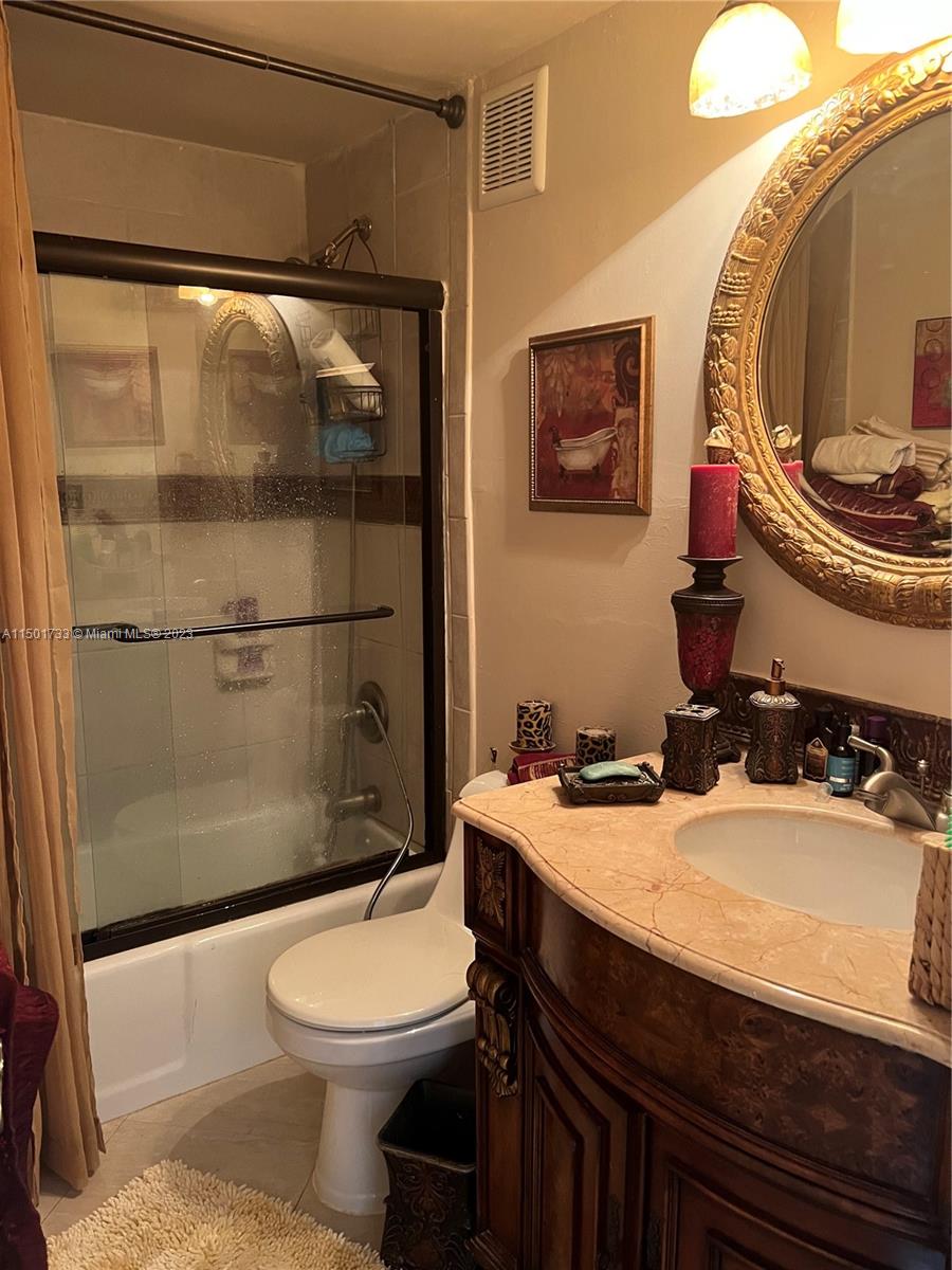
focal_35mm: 26
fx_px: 953
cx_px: 476
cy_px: 635
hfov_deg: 53.1
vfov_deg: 67.3
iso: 400
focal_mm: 5.7
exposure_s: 1/40
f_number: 1.5
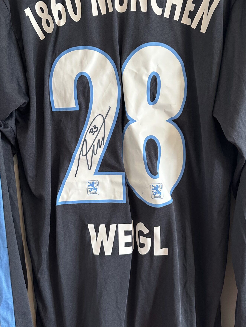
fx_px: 332
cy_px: 144
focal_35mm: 35
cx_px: 128
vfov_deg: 52.5
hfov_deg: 40.7
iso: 250
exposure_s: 1/51
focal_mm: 6.86
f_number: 1.78
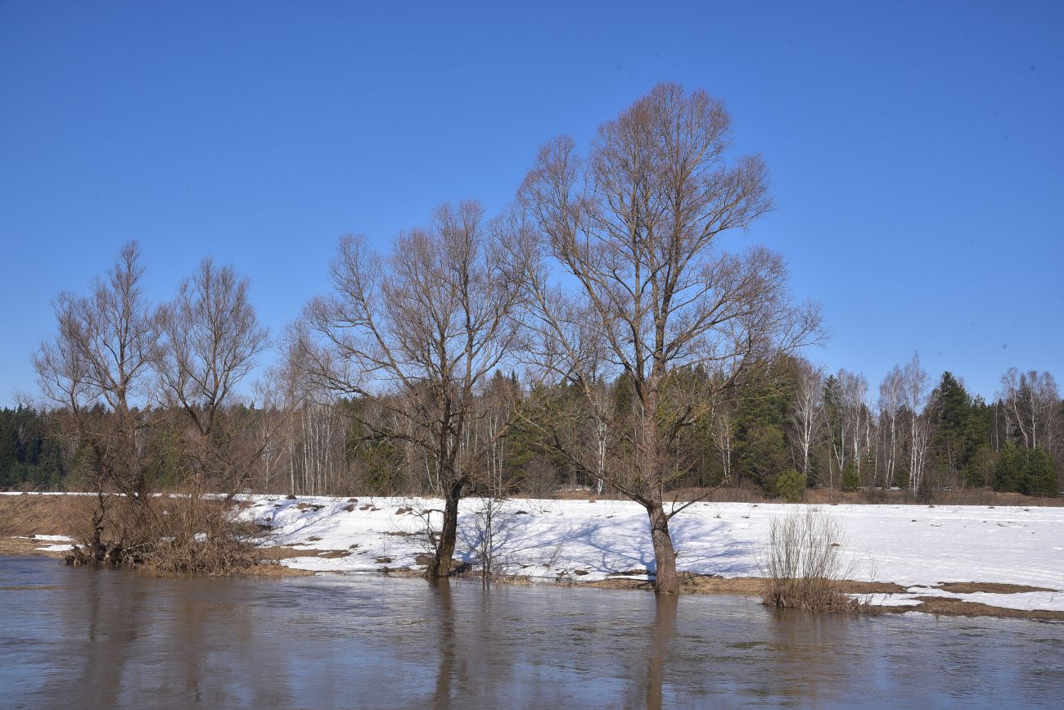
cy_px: 355
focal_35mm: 50
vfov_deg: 27.0
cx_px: 532
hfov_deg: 39.6
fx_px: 1478
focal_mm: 50
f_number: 14
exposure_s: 1/125
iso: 125
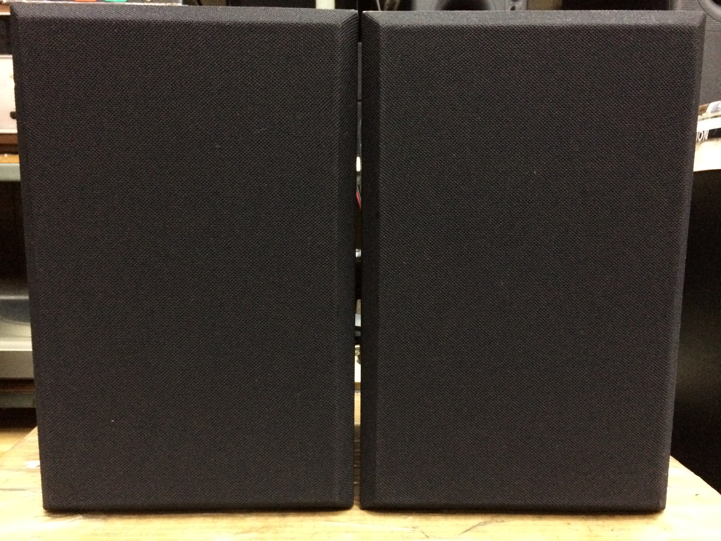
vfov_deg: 48.2
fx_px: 604
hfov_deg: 61.7
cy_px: 270
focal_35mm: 29
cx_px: 360
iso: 320
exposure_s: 1/17
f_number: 2.2
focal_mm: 4.15
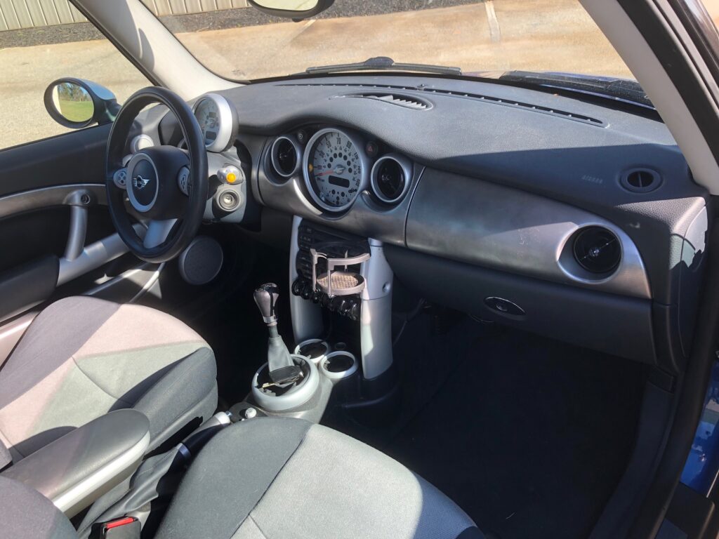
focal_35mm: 28
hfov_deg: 63.4
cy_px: 270
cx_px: 360
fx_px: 582
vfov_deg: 49.7
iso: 20
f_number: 1.8
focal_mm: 3.99
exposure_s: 1/279
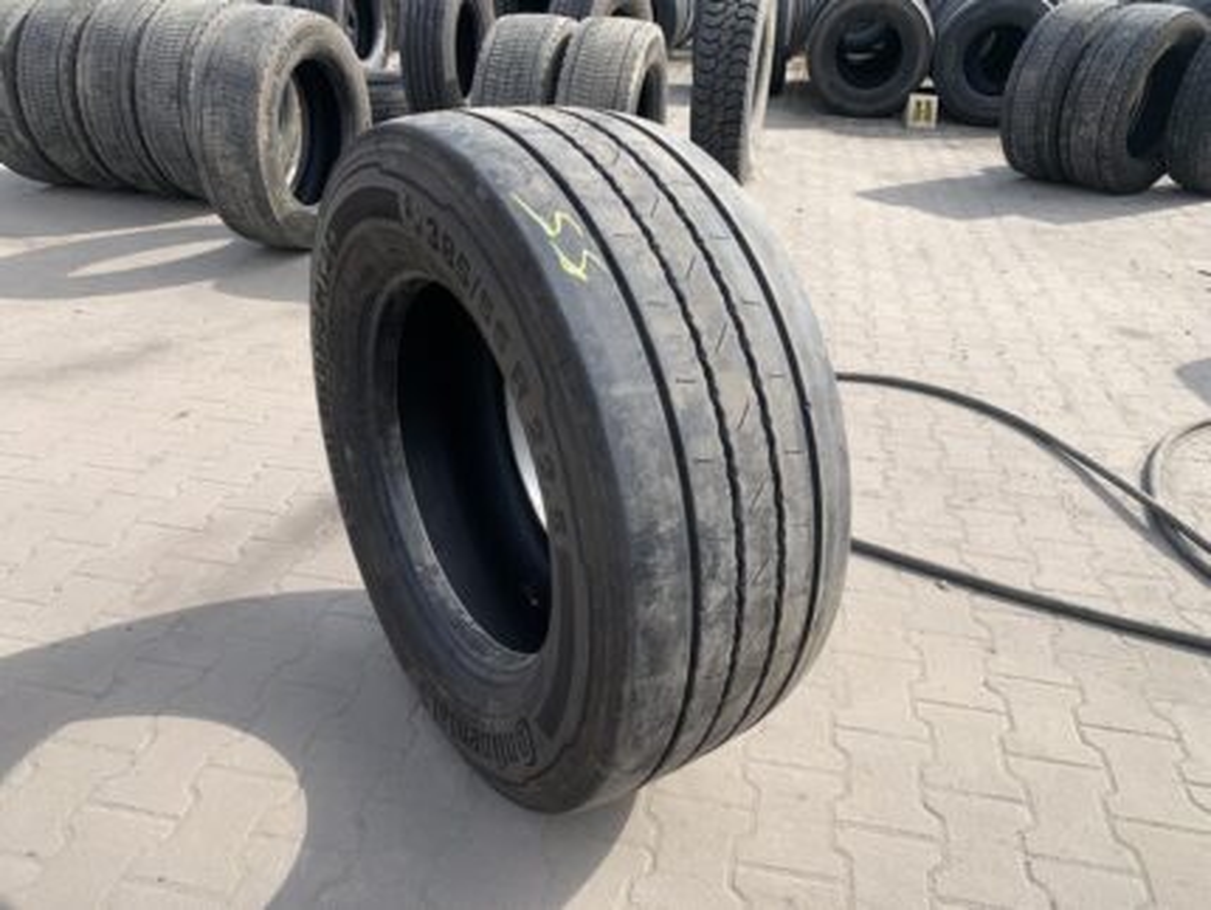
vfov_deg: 53.1
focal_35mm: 26
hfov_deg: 67.3
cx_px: 606
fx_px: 910
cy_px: 455
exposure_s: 1/991
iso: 25
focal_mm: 4.25
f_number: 1.8
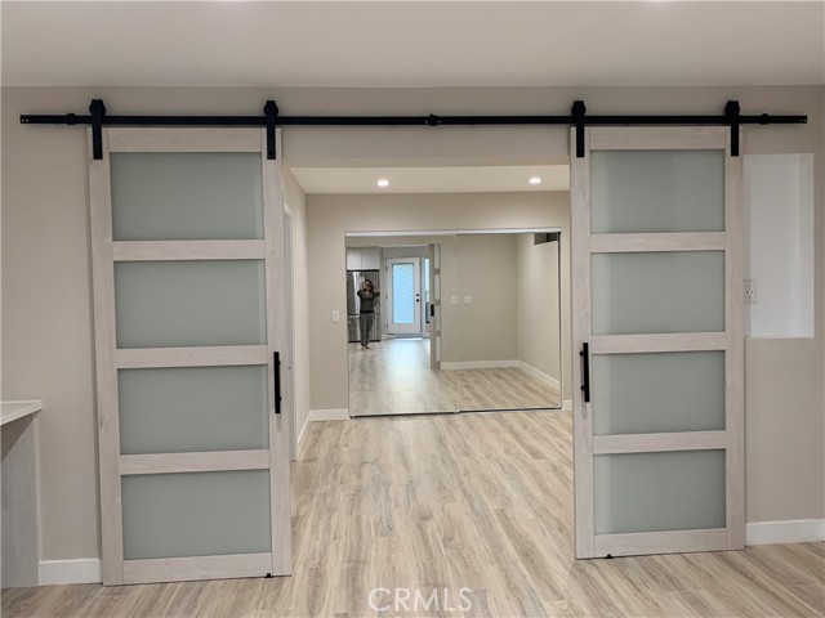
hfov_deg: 67.3
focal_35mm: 26
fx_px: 620
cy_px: 309
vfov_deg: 53.1
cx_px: 412
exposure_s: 1/60
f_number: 1.8
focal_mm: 4.25
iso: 100
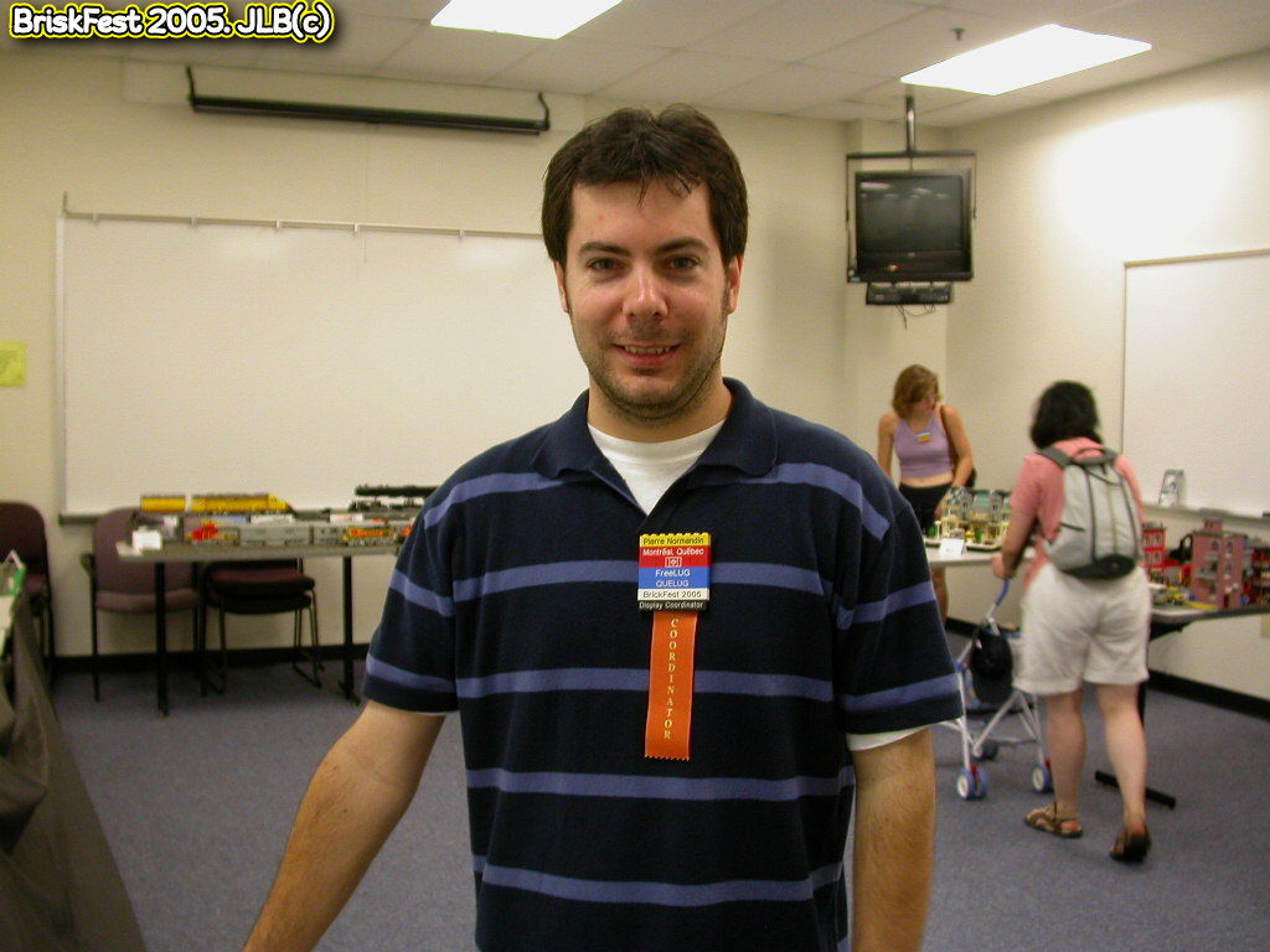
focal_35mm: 38
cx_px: 635
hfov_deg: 49.0
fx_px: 1394
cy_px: 476
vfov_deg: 37.7
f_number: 2.6
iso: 100
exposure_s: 1/16.1
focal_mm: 7.85
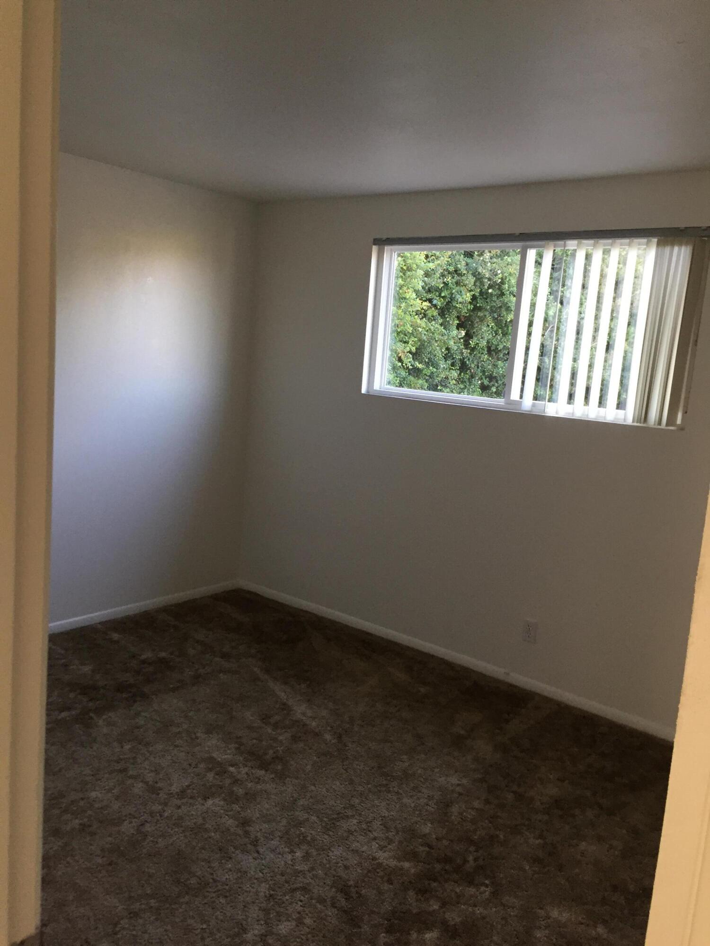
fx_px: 793
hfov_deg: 48.2
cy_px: 473
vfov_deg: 61.7
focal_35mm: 29
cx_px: 355
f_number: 2.2
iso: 50
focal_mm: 4.15
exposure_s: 1/30
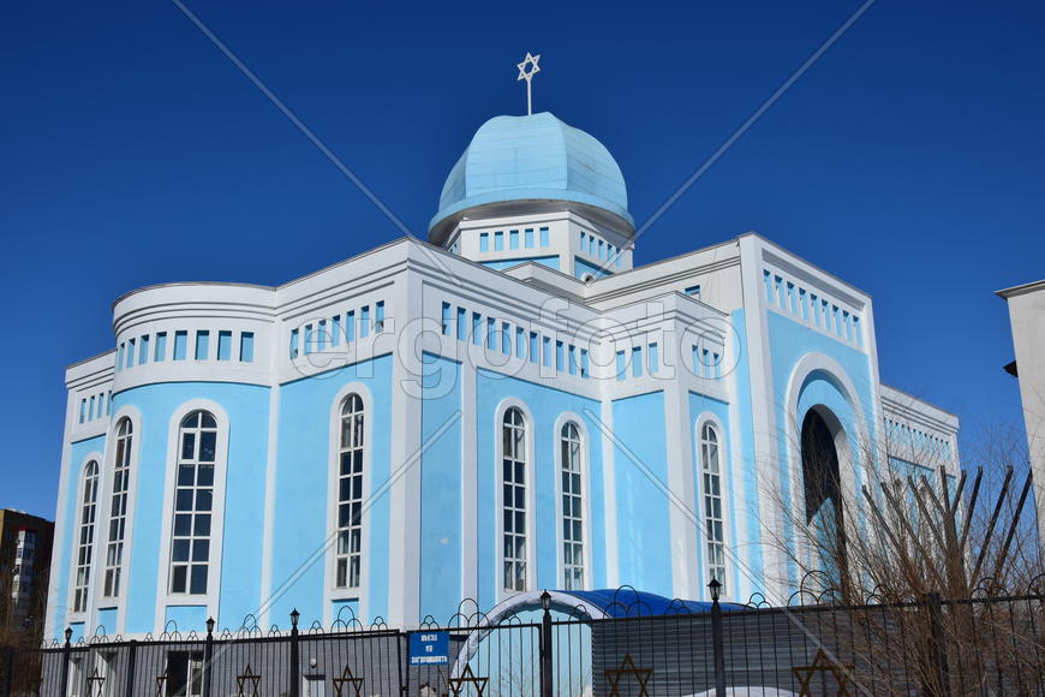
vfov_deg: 35.5
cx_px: 522
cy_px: 348
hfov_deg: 51.3
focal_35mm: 38
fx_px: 1088
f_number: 11
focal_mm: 25
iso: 100
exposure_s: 1/500
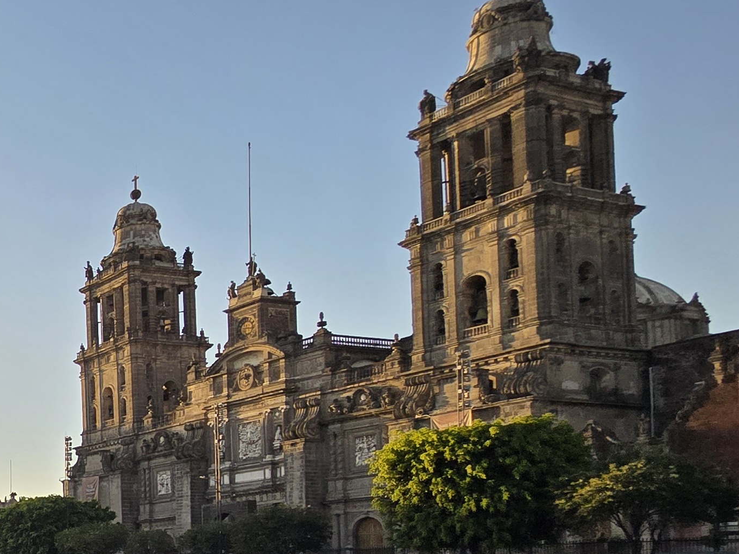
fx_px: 811
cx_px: -300
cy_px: 567
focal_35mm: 38
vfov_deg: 34.0
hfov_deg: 31.7
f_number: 2.2
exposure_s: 1/942
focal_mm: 2.2
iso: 50
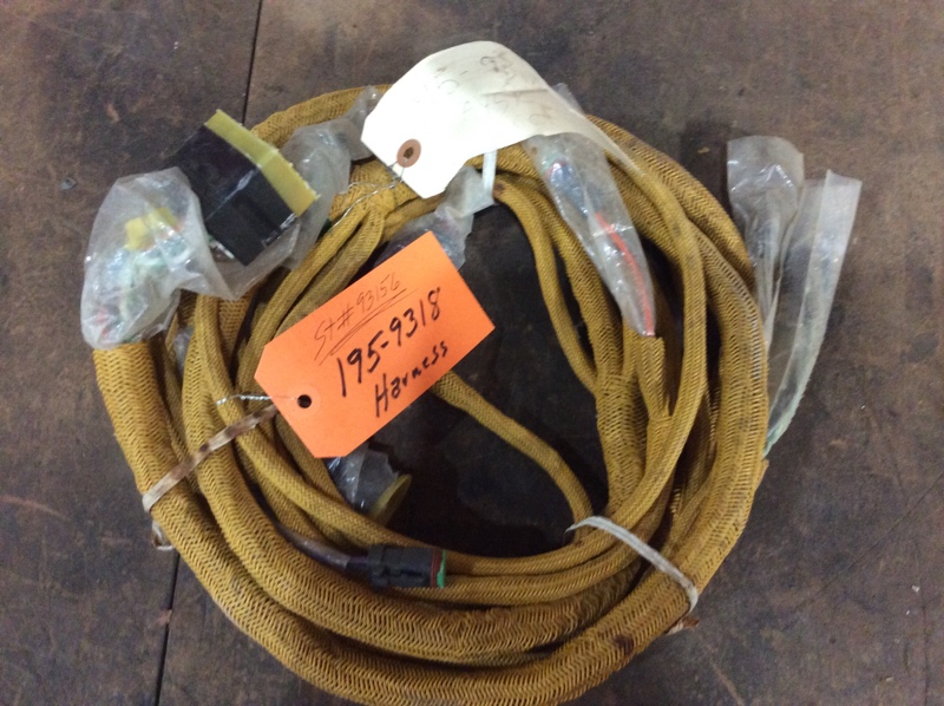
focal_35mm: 32
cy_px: 353
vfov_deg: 44.1
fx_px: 872
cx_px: 472
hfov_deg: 56.9
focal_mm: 3.3
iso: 250
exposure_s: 1/24
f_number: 2.4
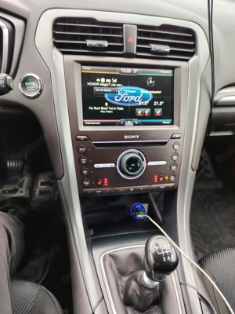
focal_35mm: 24
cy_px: 157
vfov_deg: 71.6
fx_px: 217
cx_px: 118
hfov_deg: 56.8
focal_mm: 5.25
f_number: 1.75
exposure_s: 1/33.3
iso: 215
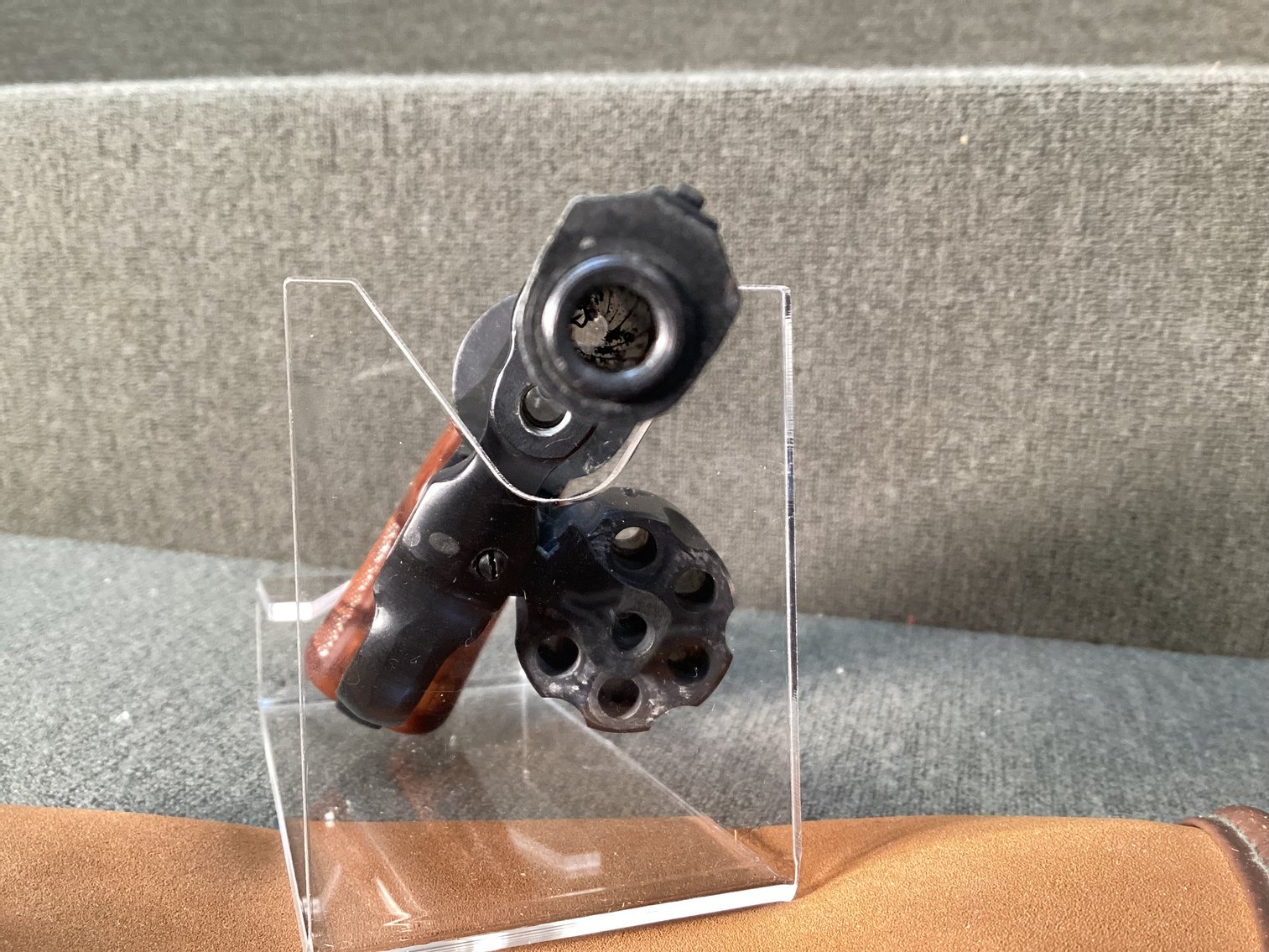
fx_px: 1137
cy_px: 476
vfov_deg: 45.4
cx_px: 634
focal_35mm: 31
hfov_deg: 58.3
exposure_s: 1/60
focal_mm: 3.3
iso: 200
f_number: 2.4
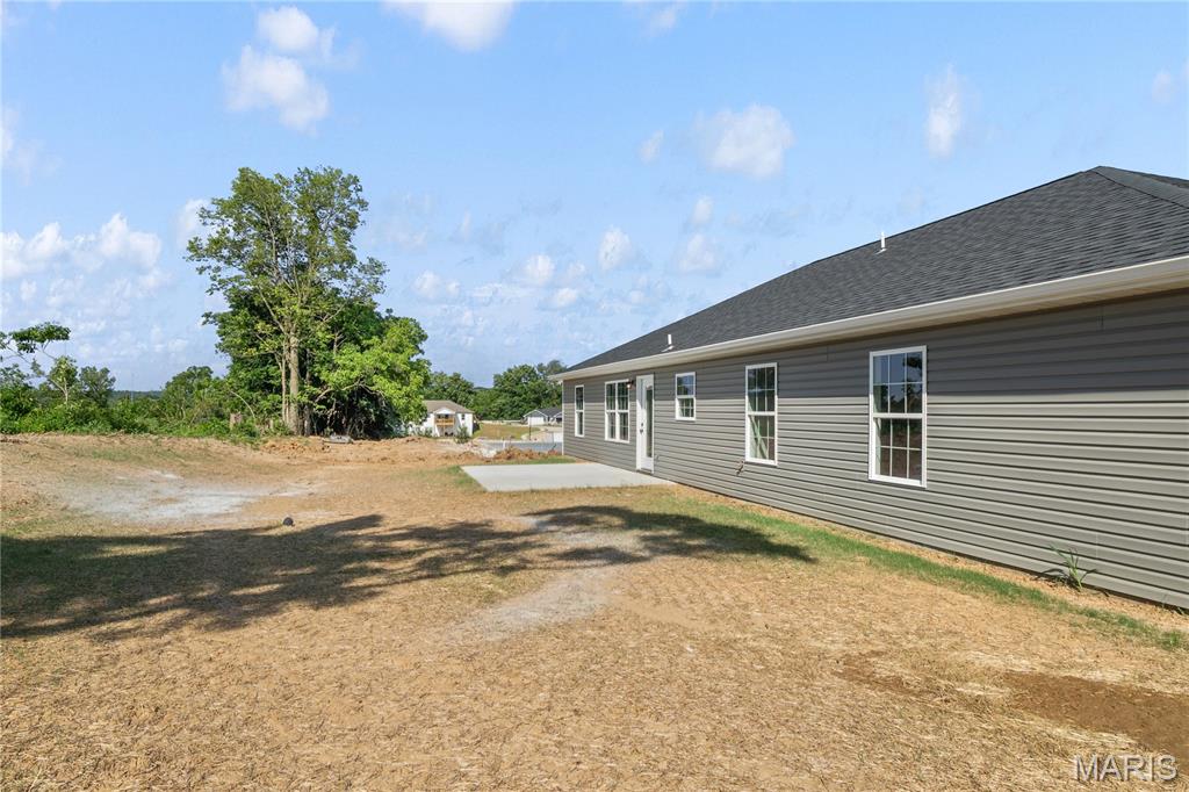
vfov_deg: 64.5
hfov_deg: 86.9
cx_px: 594
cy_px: 396
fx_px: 627
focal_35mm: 19
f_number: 8
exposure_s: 1/250
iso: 400
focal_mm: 13
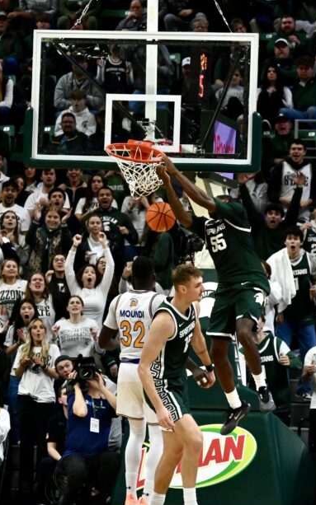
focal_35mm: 255
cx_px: 195
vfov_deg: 8.2
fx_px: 3515
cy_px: 267
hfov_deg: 5.1
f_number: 6.3
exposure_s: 1/1600
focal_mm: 150
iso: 10000
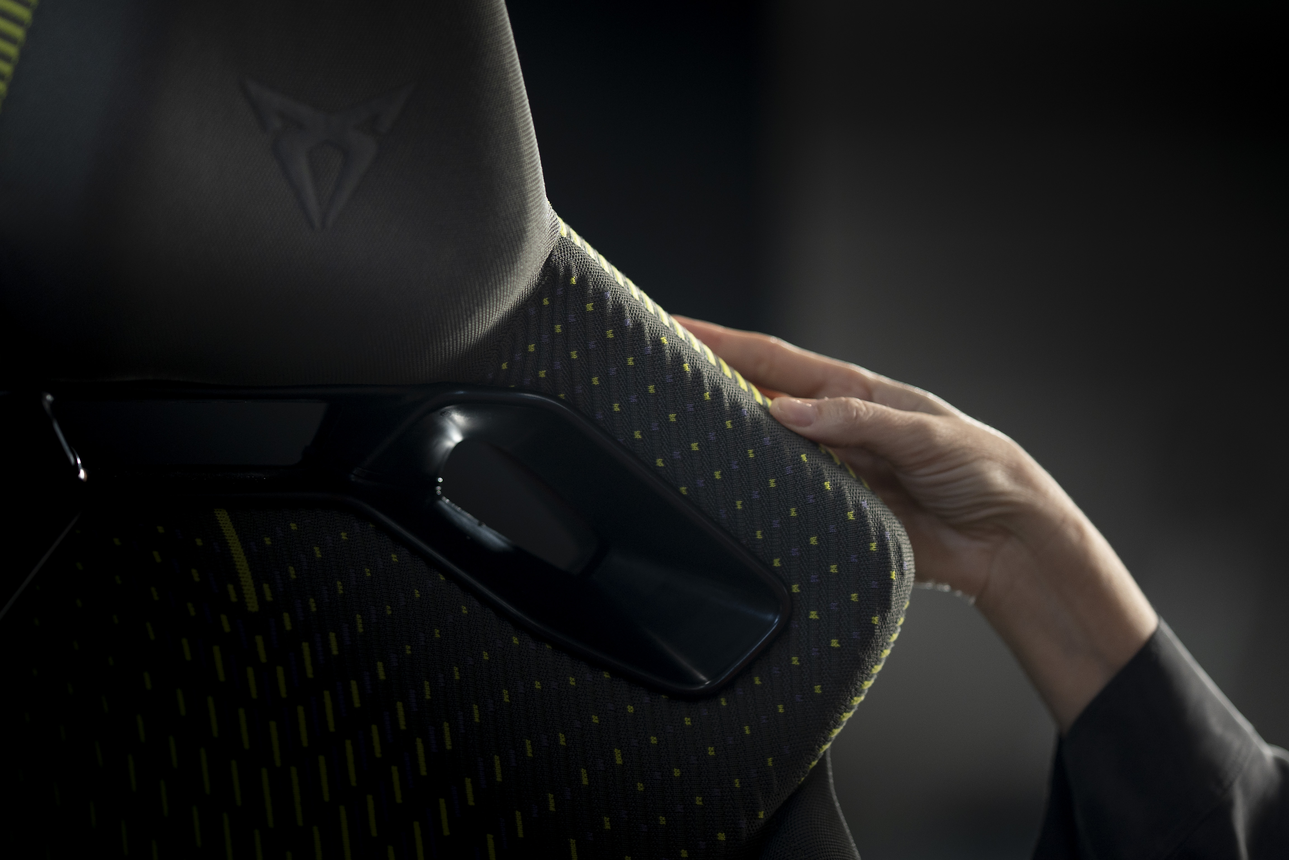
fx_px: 4547
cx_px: 644
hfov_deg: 16.1
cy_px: 430
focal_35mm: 127
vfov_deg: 10.8
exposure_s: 1/500
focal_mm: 85
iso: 250
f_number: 1.4
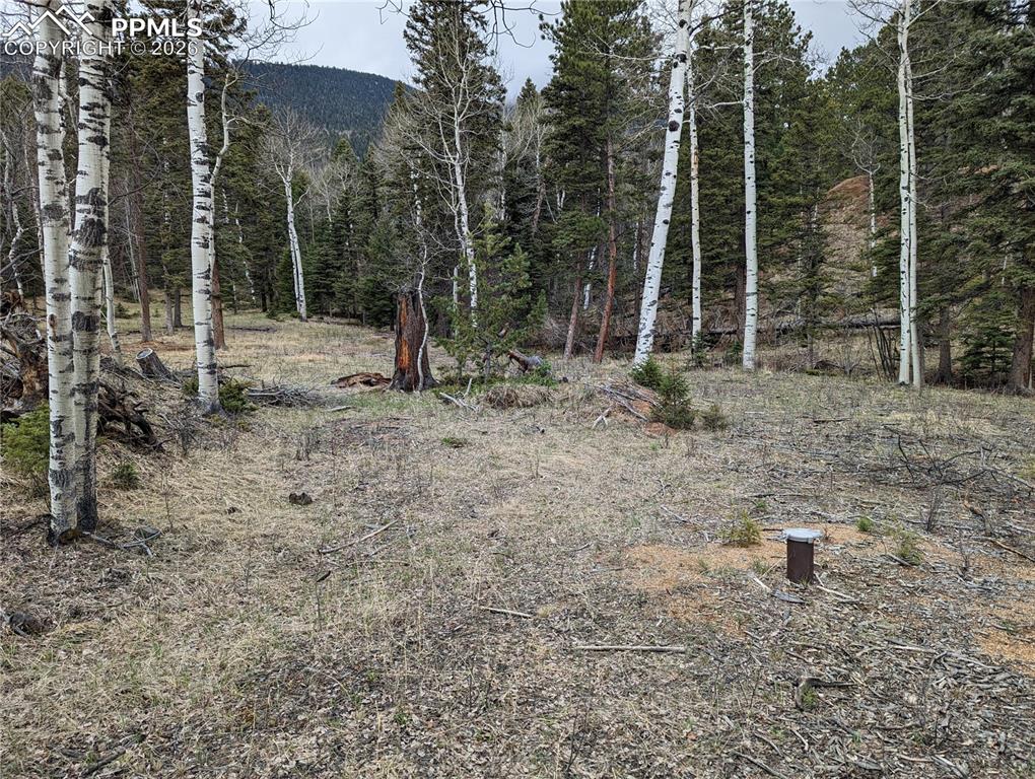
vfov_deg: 56.9
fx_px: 719
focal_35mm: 24
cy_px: 390
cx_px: 518
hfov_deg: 71.5
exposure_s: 1/928
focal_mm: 6.81
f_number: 1.85
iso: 45
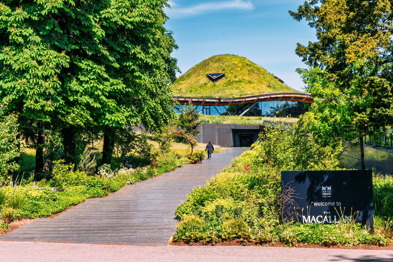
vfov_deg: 16.9
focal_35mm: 81
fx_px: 884
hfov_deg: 25.1
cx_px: 196
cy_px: 131
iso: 100
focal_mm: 54.3
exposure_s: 1/15
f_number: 16
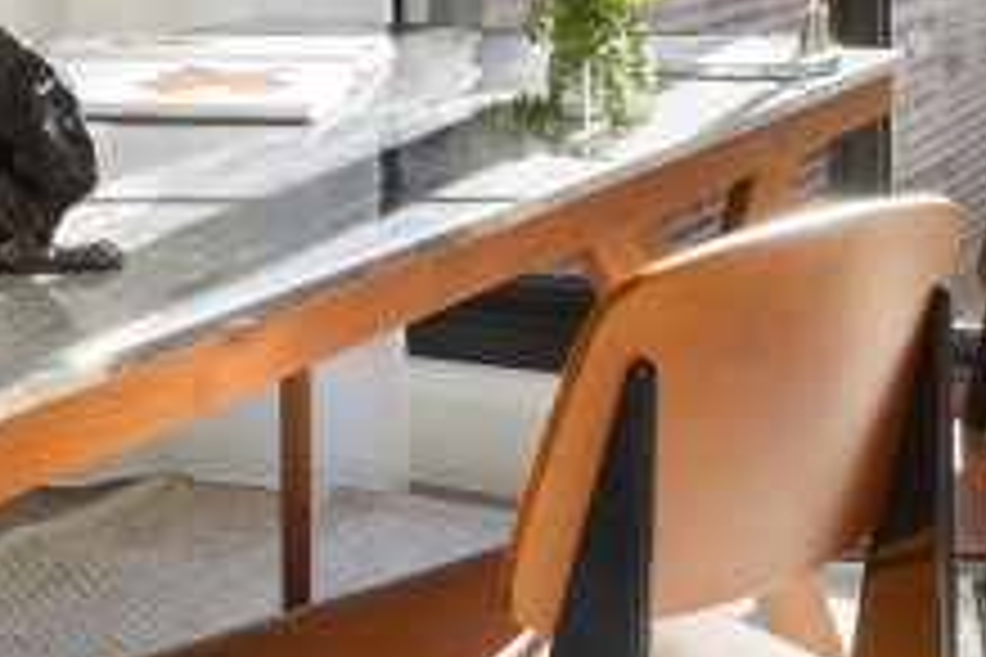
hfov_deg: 23.1
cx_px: 511
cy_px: 29
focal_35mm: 88
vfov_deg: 15.3
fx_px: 2410
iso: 500
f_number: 9
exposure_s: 1/30
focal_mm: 17
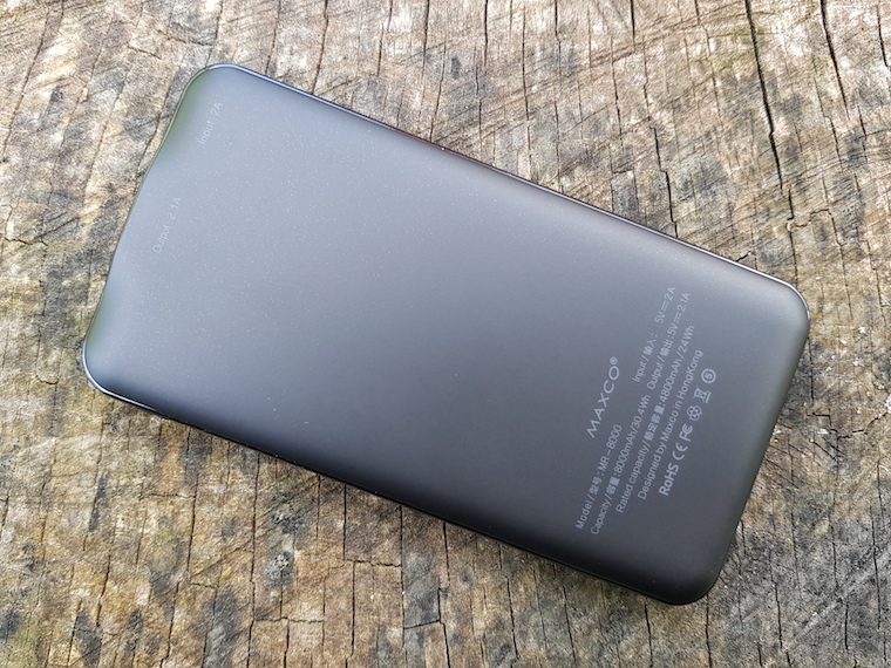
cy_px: 334
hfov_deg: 67.3
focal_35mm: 26
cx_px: 446
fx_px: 669
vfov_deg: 53.1
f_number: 1.7
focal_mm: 4.2
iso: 100
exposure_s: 1/60
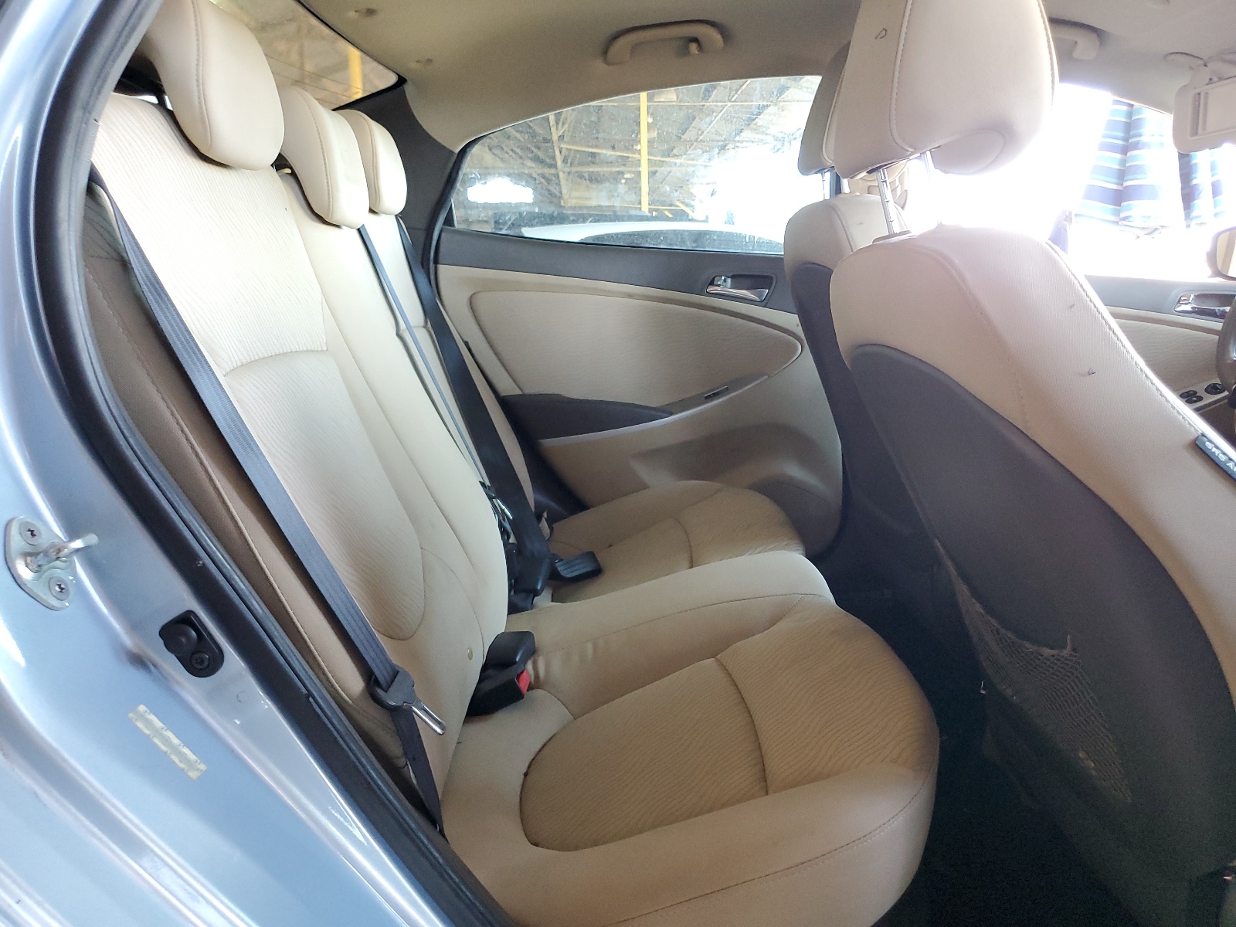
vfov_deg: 53.1
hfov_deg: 67.3
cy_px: 464
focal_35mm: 26
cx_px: 618
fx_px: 928
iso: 246
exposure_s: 1/60.2
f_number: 1.5
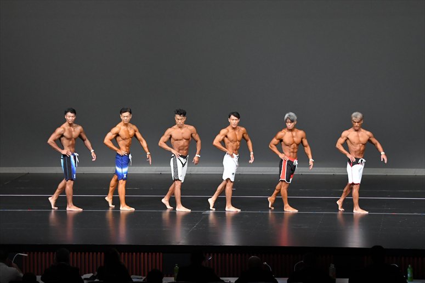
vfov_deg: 10.2
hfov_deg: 15.2
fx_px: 1593
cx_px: 212
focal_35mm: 135
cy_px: 142
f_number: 5.6
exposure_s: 1/400
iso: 4000
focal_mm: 90
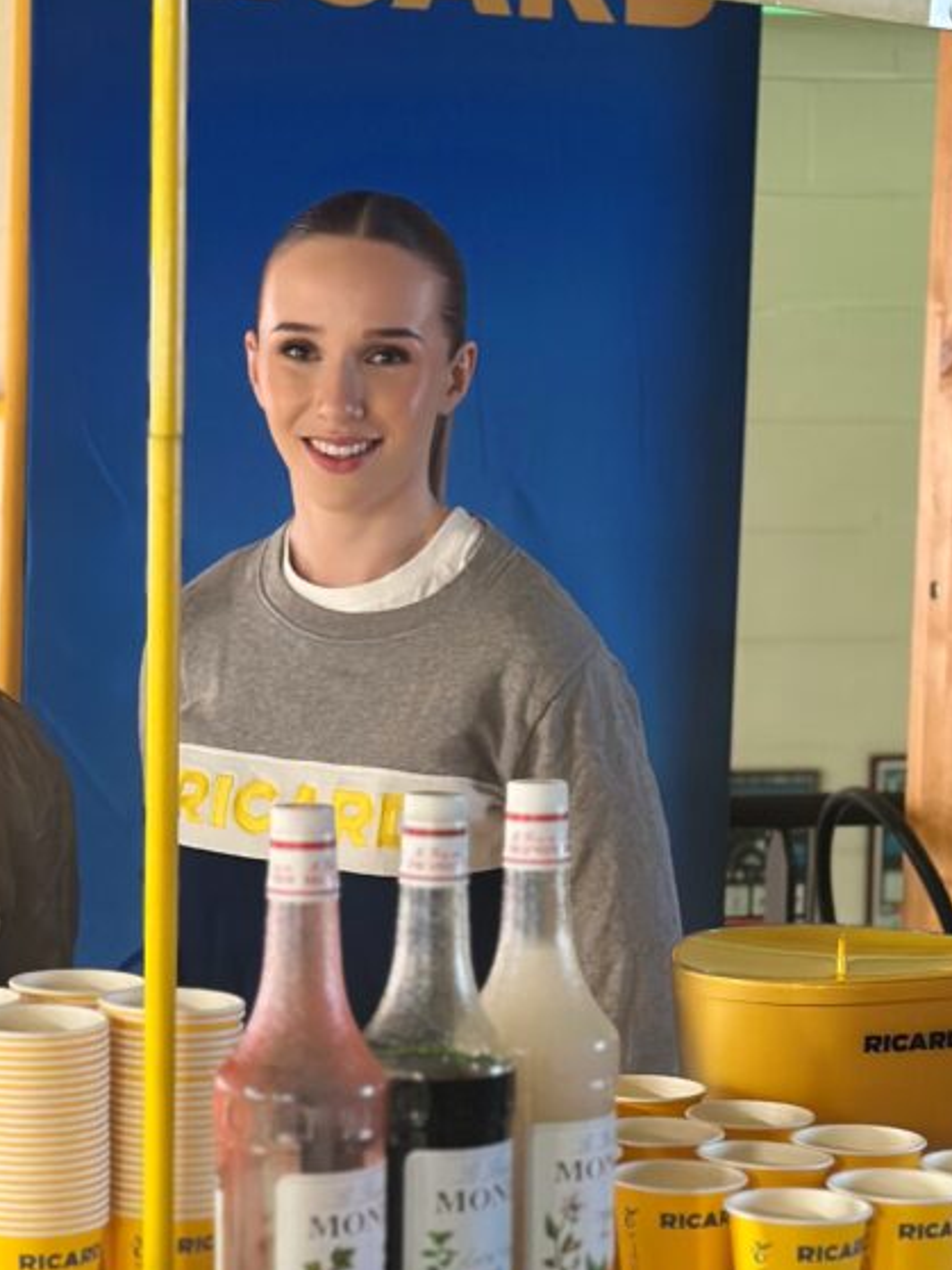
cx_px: 236
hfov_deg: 16.7
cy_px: 829
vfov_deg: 22.2
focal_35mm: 88
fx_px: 3228
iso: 400
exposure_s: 1/40
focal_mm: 6.86
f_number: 1.78
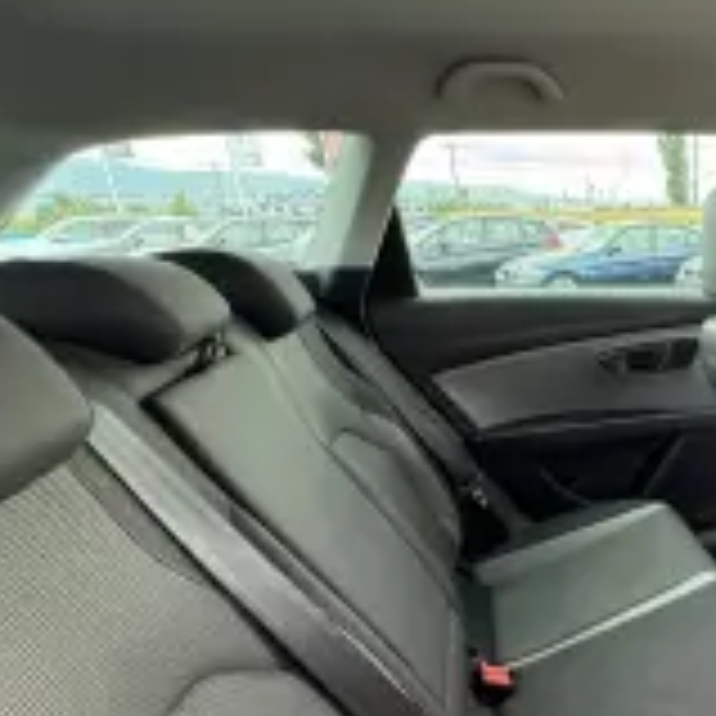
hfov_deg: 47.3
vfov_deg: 55.8
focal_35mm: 28
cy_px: 491
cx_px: 721
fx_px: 655
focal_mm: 2.22
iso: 250
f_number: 2.2
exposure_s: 1/99
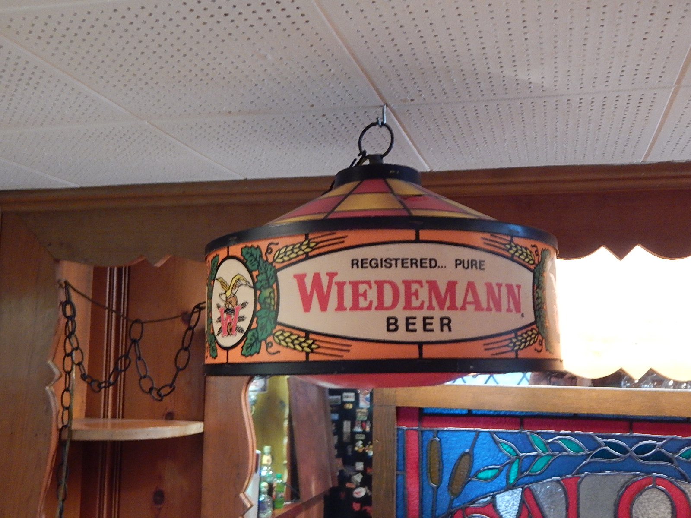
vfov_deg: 37.7
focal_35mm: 38
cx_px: 346
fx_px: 759
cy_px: 259
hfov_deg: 49.0
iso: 500
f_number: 3.4
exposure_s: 1/8
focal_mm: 6.8
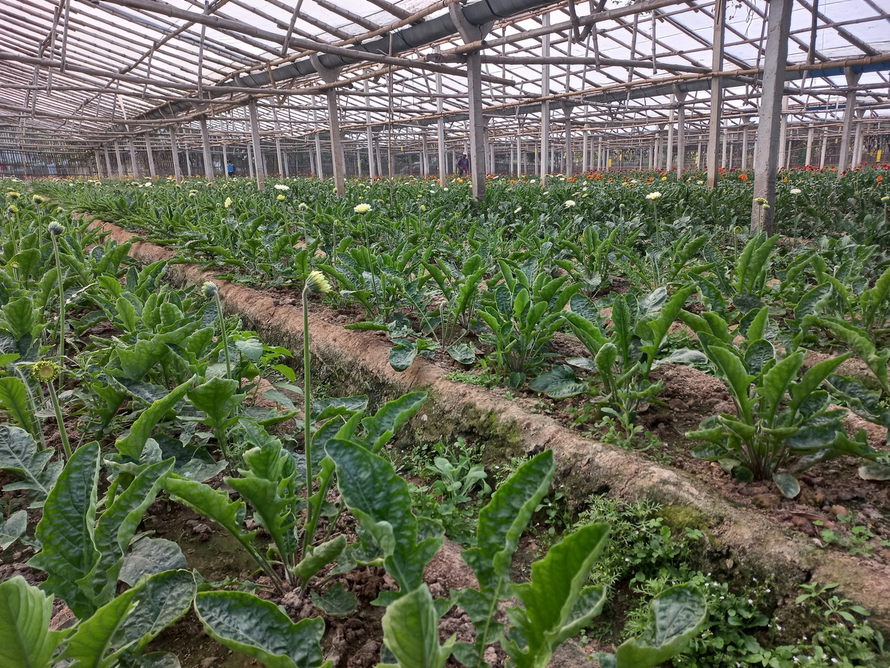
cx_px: 445
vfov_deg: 54.9
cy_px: 334
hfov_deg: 69.4
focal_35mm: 25
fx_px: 643
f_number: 1.8
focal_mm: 4.6
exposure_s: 1/50
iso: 32
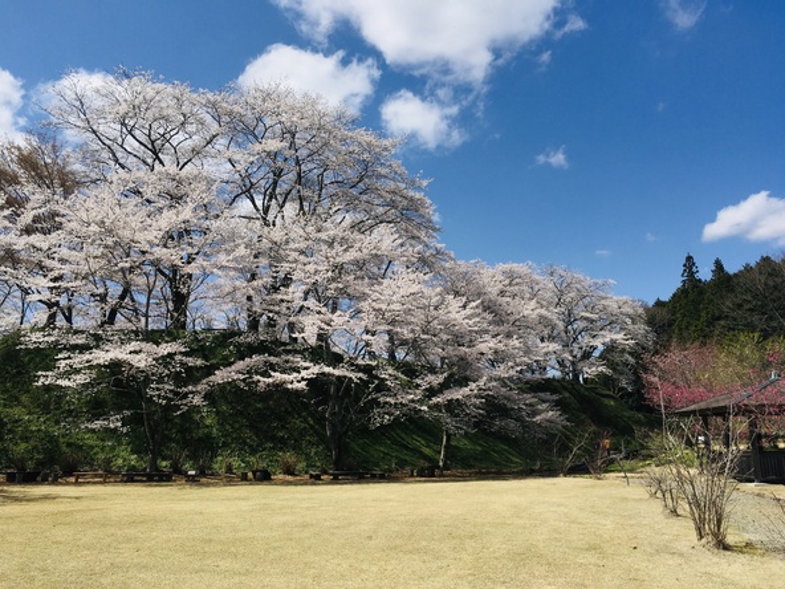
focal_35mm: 29
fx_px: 658
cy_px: 294
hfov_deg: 61.7
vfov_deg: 48.2
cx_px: 392
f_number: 2.2
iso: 25
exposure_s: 1/2331
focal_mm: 4.15
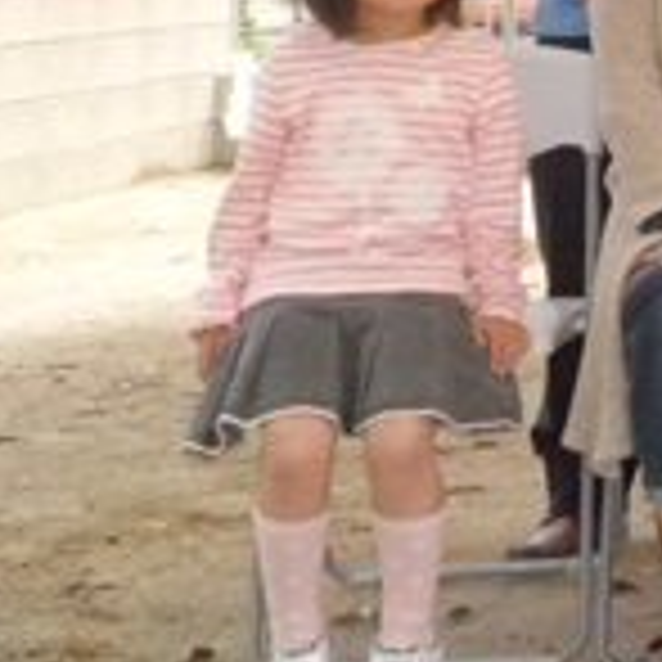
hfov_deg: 14.1
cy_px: -115
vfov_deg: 15.6
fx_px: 2337
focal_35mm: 108
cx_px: 1220
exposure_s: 1/800
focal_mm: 5.5
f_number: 2.9
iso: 200
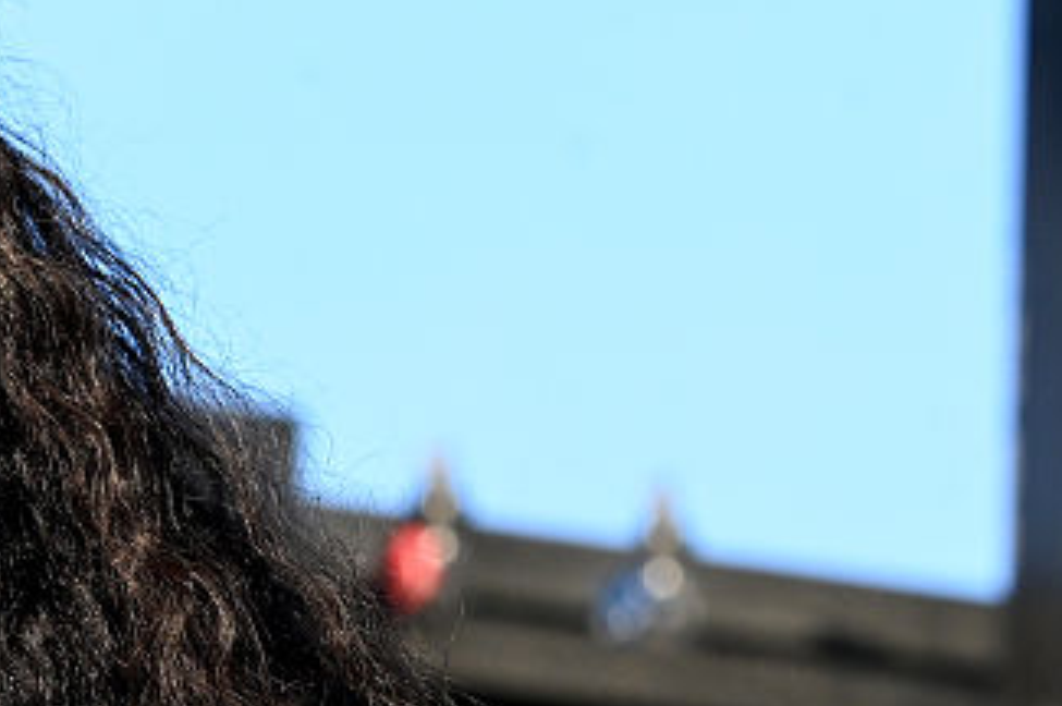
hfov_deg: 3.6
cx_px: -412
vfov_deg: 2.4
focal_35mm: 568
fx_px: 16739
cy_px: 943
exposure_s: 1/1000
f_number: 8
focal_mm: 180
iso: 1600
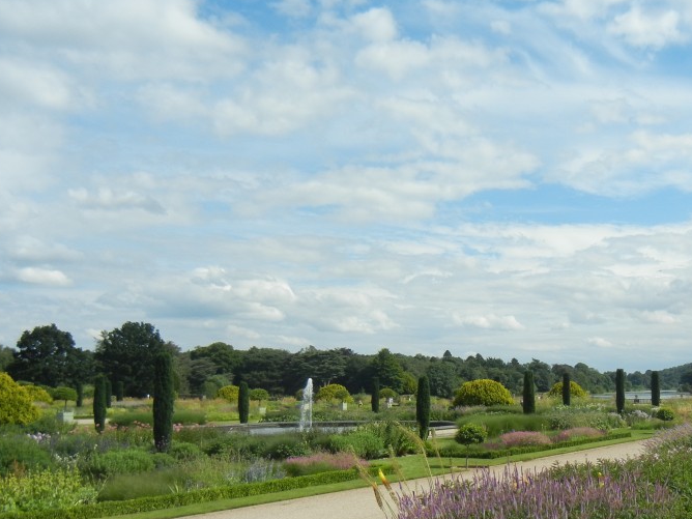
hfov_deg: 40.3
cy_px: 344
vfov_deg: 31.3
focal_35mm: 46
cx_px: 498
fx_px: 920
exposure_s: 1/484
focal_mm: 5.4
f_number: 7
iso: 160
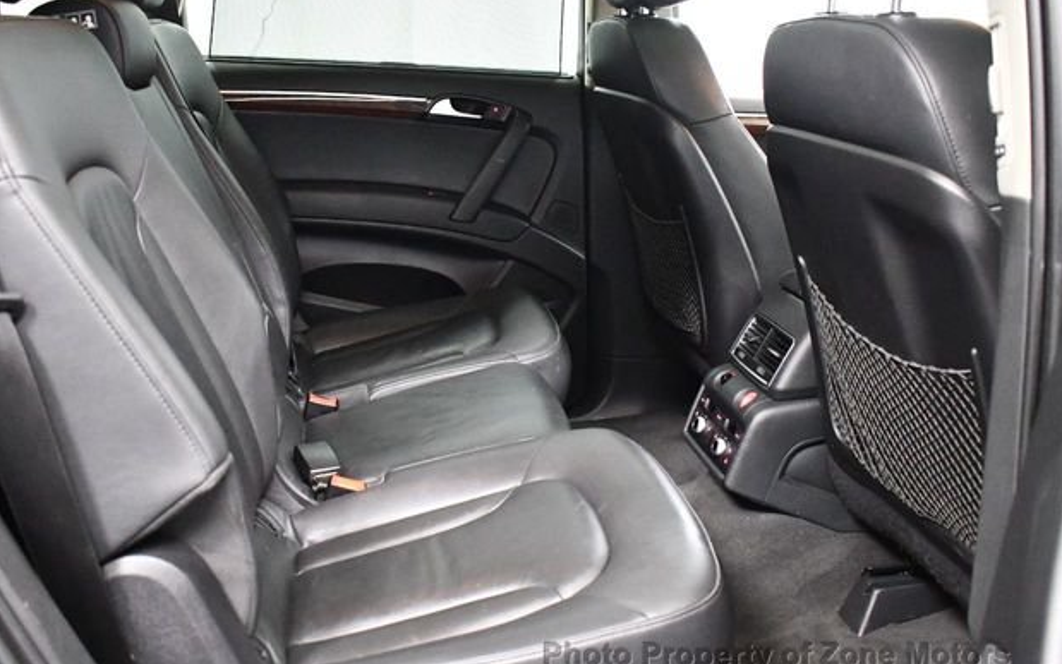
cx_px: 518
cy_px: 320
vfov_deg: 33.6
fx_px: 1100
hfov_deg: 51.5
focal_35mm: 38
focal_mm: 18
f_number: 3.5
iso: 8000
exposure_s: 1/60
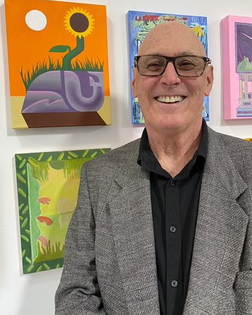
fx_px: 261
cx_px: 129
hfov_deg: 51.5
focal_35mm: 28
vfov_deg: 62.1
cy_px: 145
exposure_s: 1/60
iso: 80
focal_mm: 4.25
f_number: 1.8
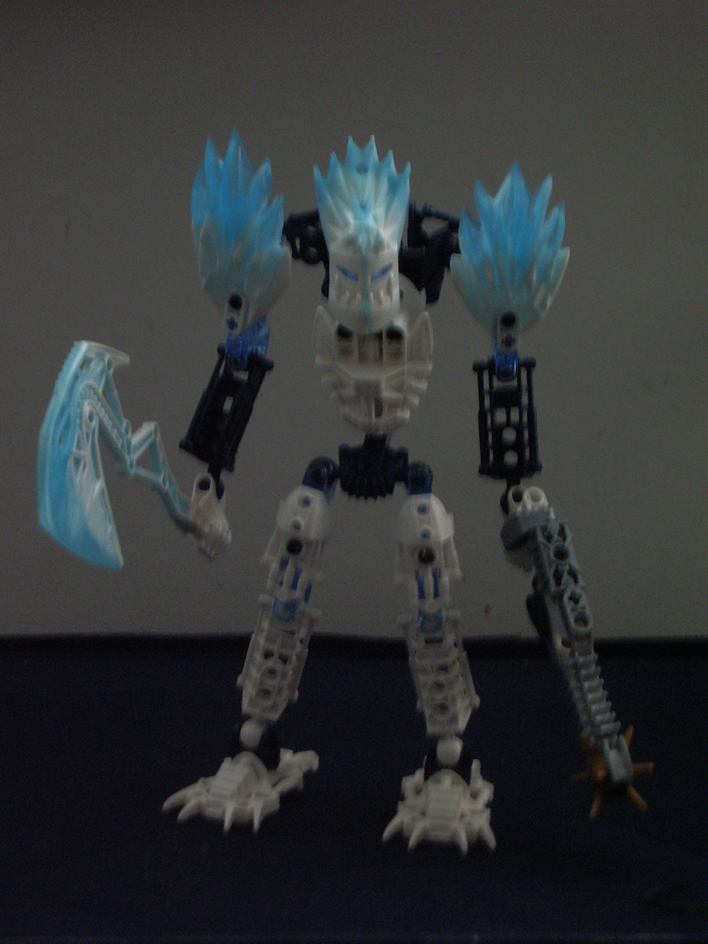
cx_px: 354
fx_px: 2018
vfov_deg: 26.3
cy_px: 472
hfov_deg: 19.9
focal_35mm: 74
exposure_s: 1/15
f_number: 3.9
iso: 200
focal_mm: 12.2
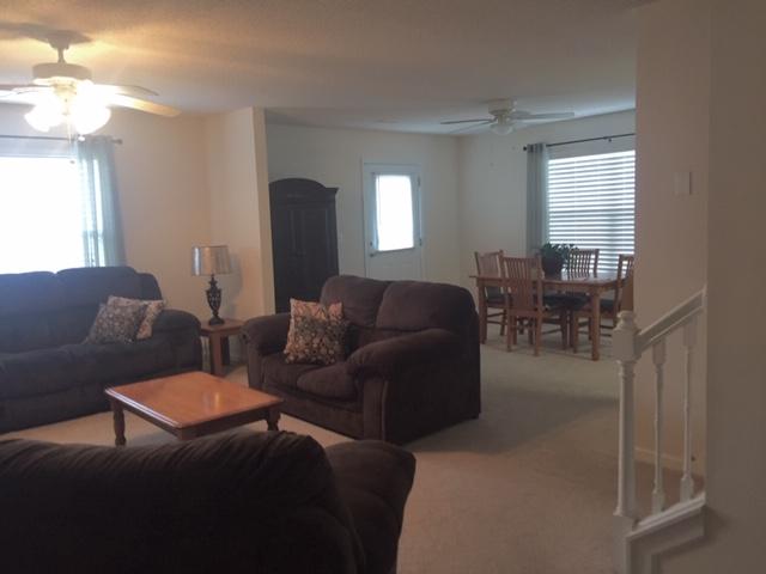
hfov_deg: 61.7
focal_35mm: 29
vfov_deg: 48.2
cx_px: 383
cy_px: 287
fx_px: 642
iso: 125
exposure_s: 1/30
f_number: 2.2
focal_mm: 4.15
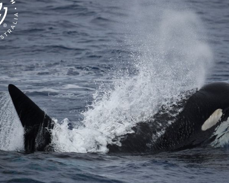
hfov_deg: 2.6
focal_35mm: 757
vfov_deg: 2.0
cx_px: 116
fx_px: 5131
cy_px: 87
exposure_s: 1/8000
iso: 720
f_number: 6.3
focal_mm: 600
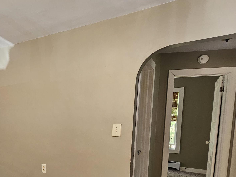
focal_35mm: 28
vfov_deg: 47.3
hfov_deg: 57.3
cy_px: 139
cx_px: 38
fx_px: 191
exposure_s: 1/60
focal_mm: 2.2
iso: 160
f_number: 2.2
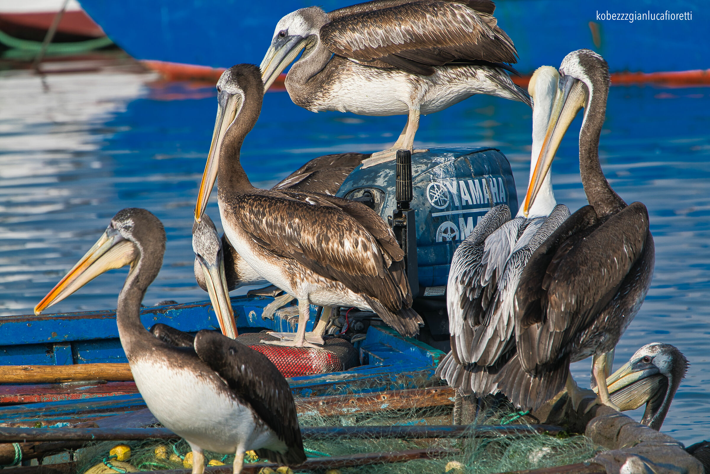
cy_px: 237
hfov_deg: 2.6
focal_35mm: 800
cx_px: 355
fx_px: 15786
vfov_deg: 1.7
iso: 200
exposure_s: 1/250
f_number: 11
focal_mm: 800
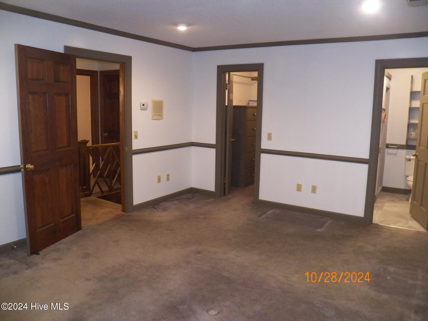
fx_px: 346
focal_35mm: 28
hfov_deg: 63.4
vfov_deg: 49.7
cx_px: 214
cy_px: 160
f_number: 2.8
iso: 400
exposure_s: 1/30
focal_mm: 4.9
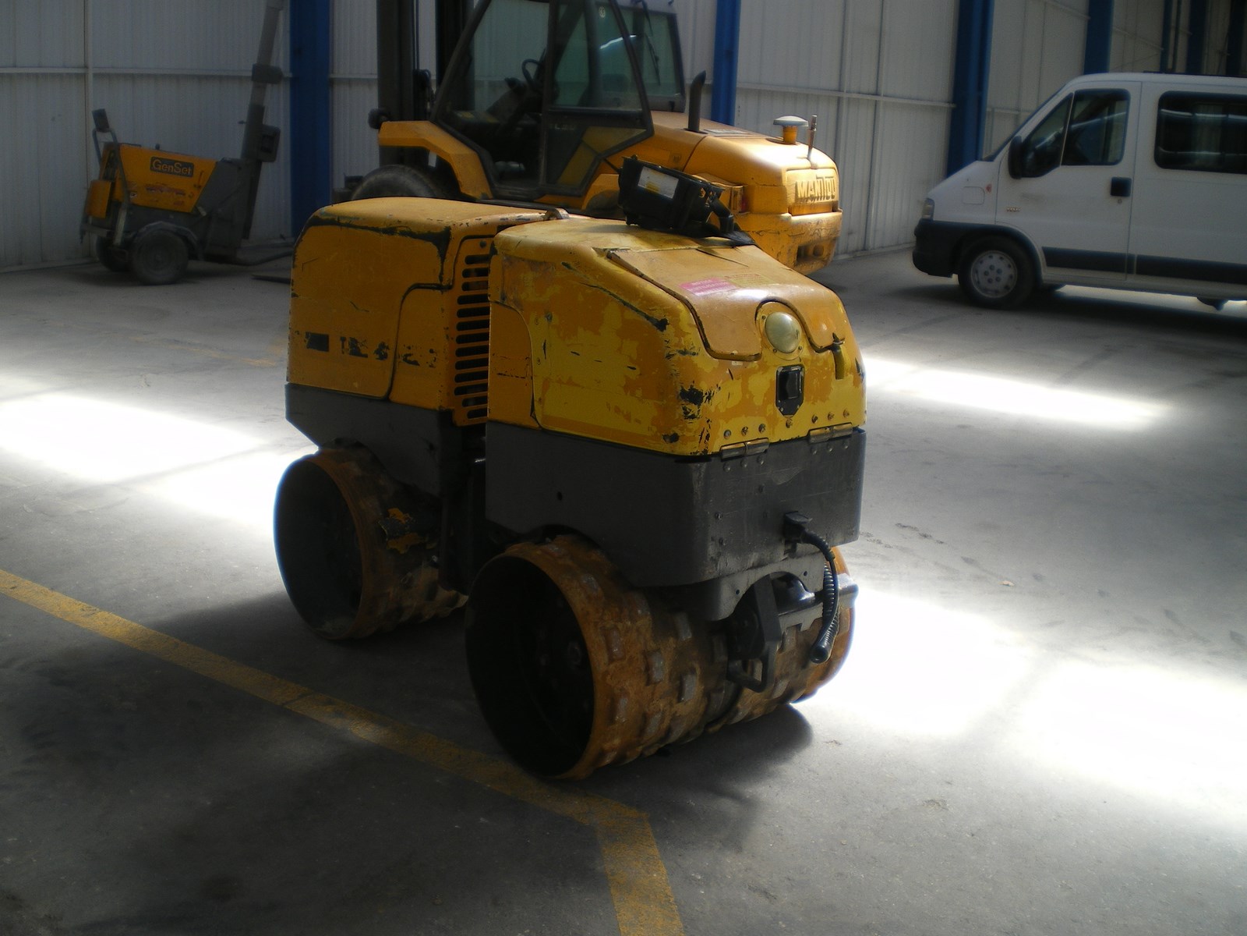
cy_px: 468
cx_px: 624
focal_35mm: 36
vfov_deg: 39.7
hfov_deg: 51.4
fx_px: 1297
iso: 50
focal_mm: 6.3
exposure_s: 1/60
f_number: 3.1
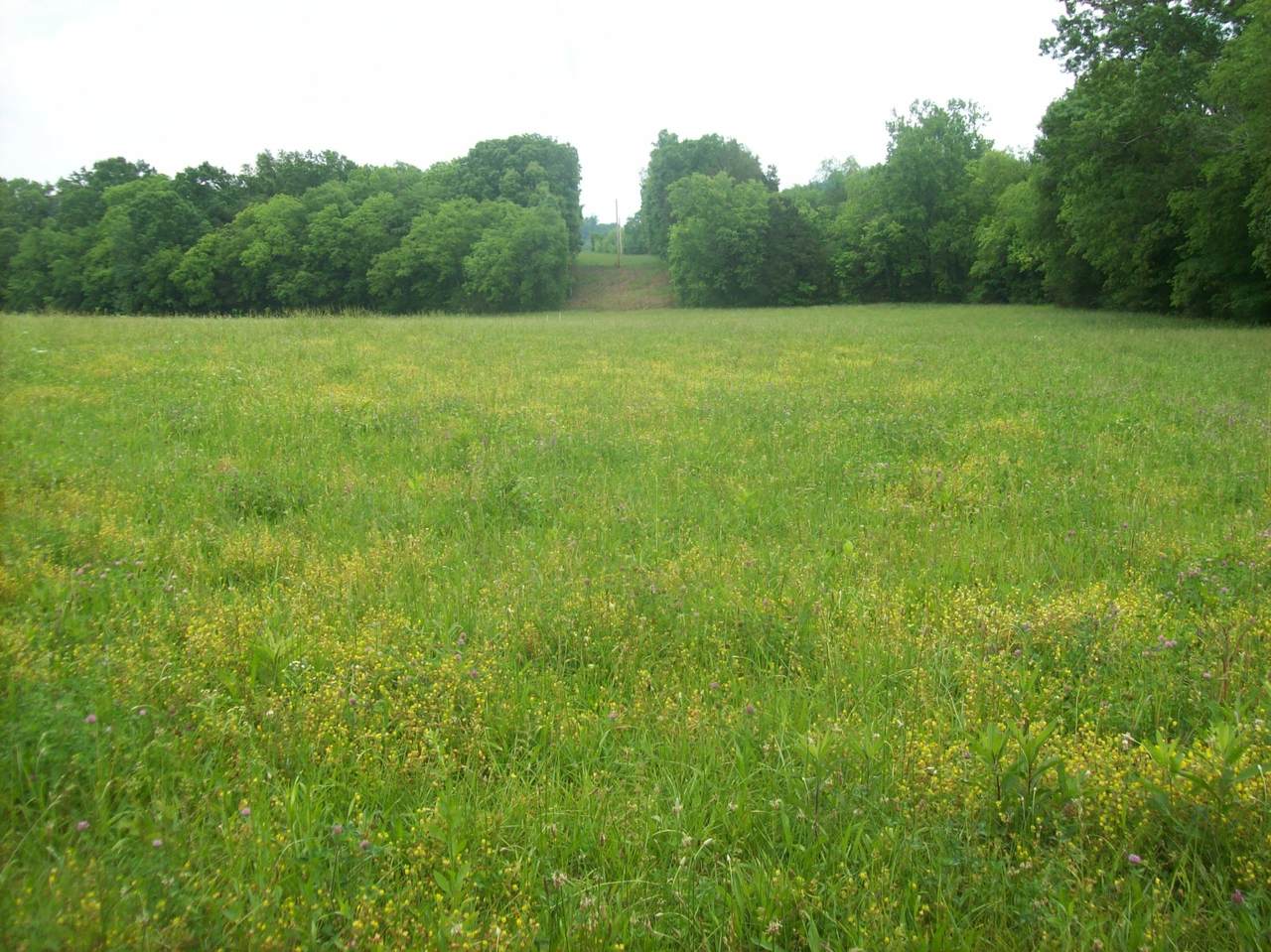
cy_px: 476
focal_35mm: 36
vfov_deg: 39.6
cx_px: 636
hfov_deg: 51.4
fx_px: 1321
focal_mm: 6
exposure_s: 1/476
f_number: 2.7
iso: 80
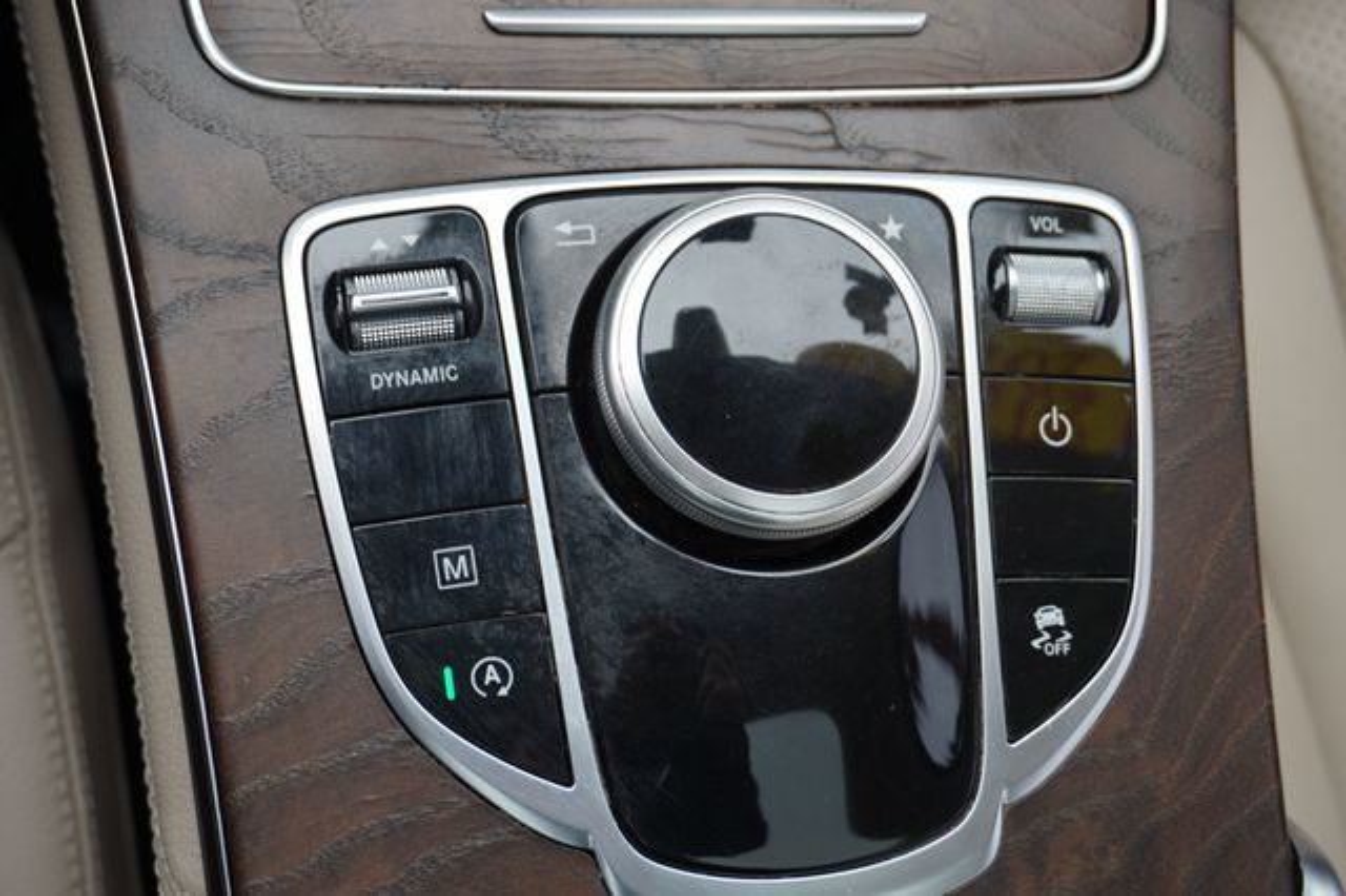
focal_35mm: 42
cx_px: 673
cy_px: 448
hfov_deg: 46.4
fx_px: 1569
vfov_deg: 31.9
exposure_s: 1/60
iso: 160
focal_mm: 28
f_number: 4.5
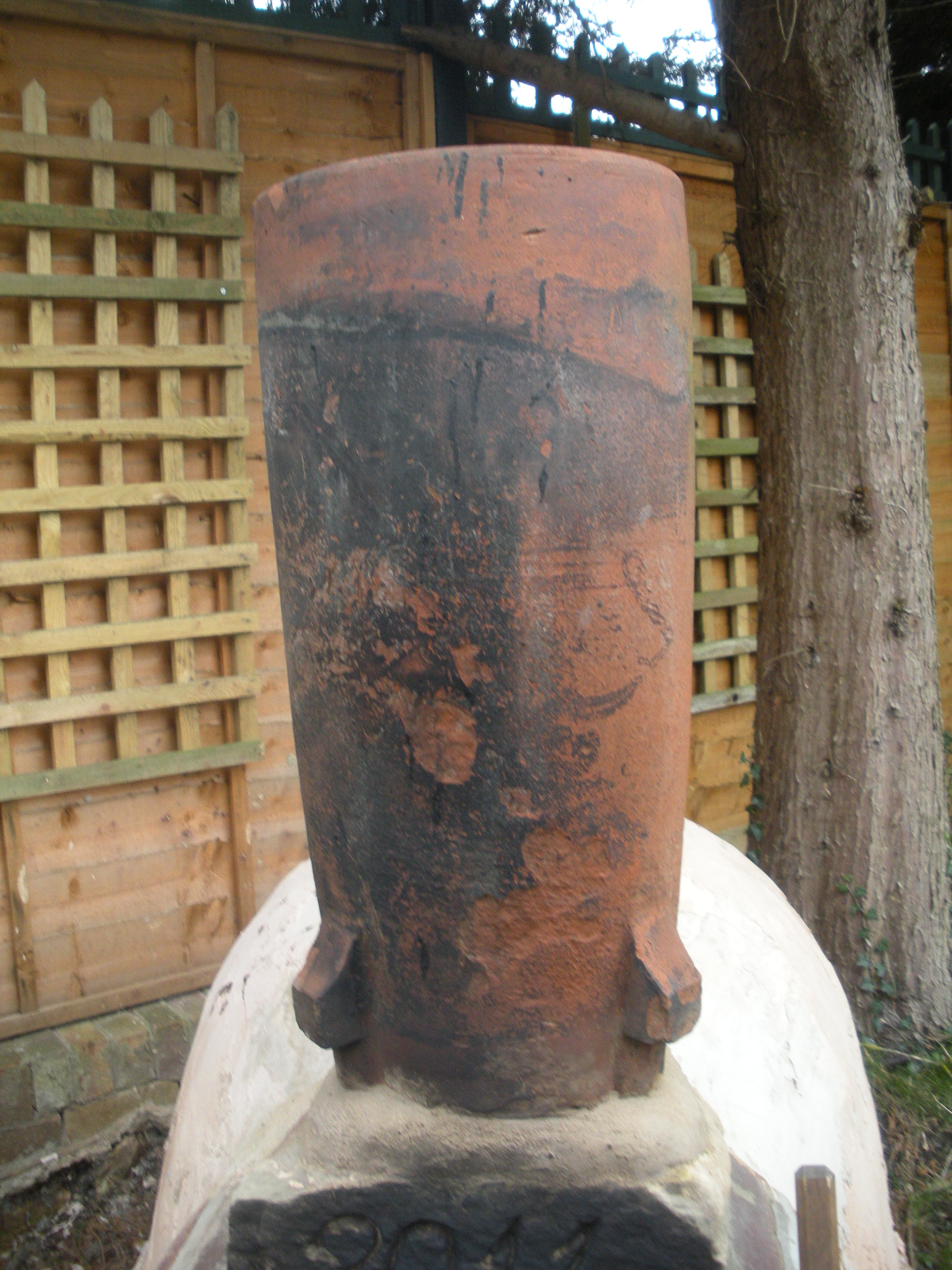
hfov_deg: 39.7
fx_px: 1320
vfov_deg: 51.4
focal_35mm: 36
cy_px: 635
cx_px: 476
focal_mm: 6.3
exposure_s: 1/59.8
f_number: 3.5
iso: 180
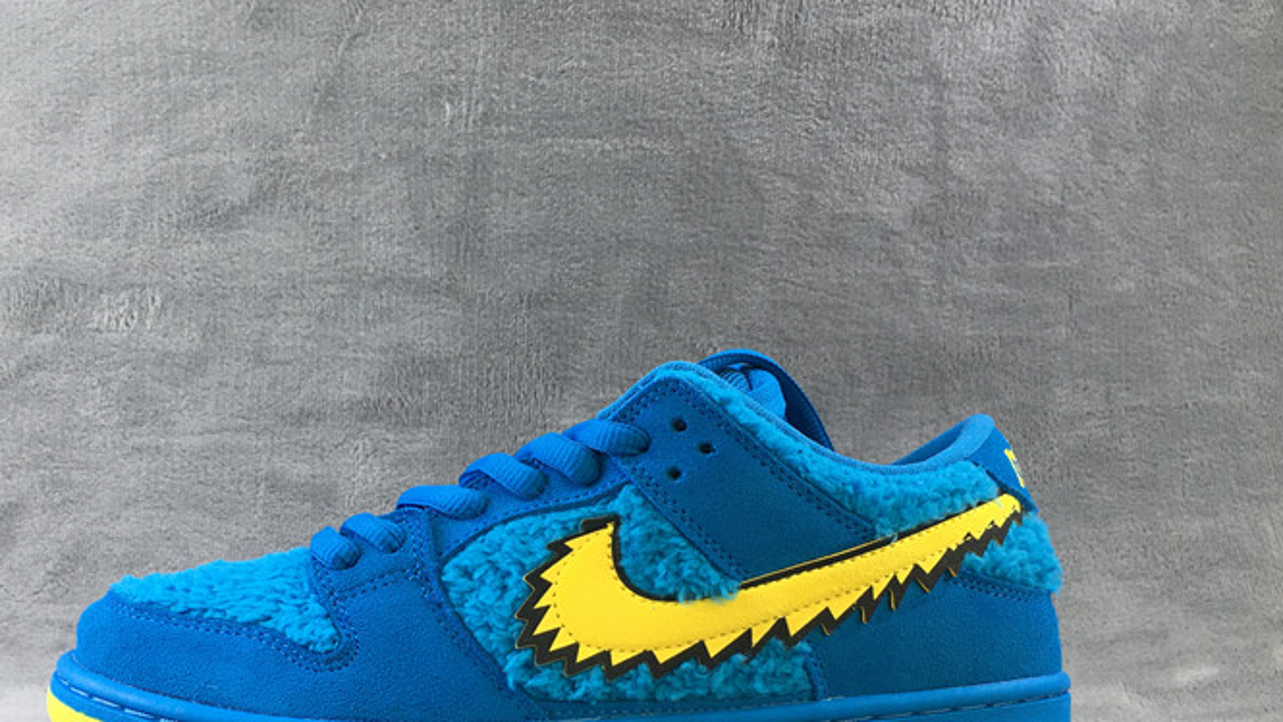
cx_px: 552
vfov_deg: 30.7
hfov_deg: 52.6
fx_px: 1293
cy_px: 529
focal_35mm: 38
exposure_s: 1/33
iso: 32
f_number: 2.2
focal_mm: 4.15
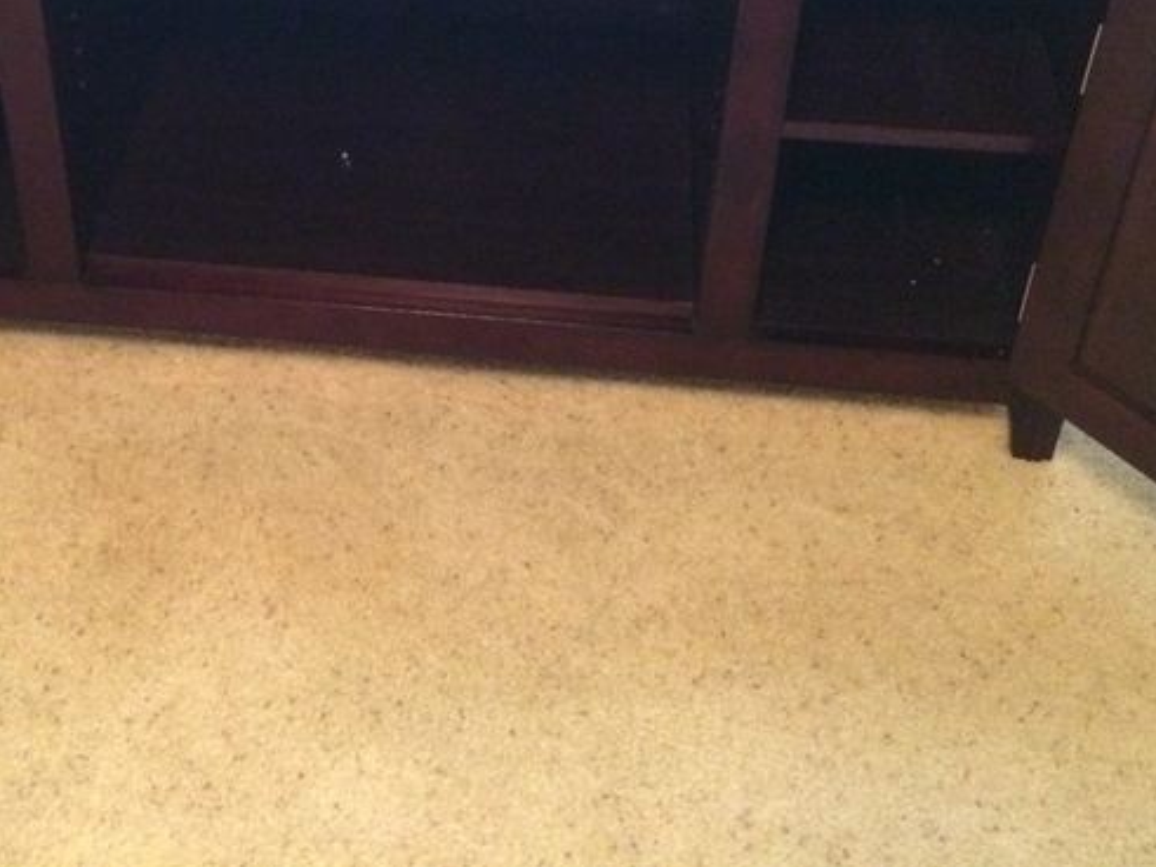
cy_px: 77
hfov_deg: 34.6
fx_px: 1836
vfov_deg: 25.7
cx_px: 377
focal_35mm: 55
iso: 640
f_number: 2.2
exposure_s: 1/15
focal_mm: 4.12
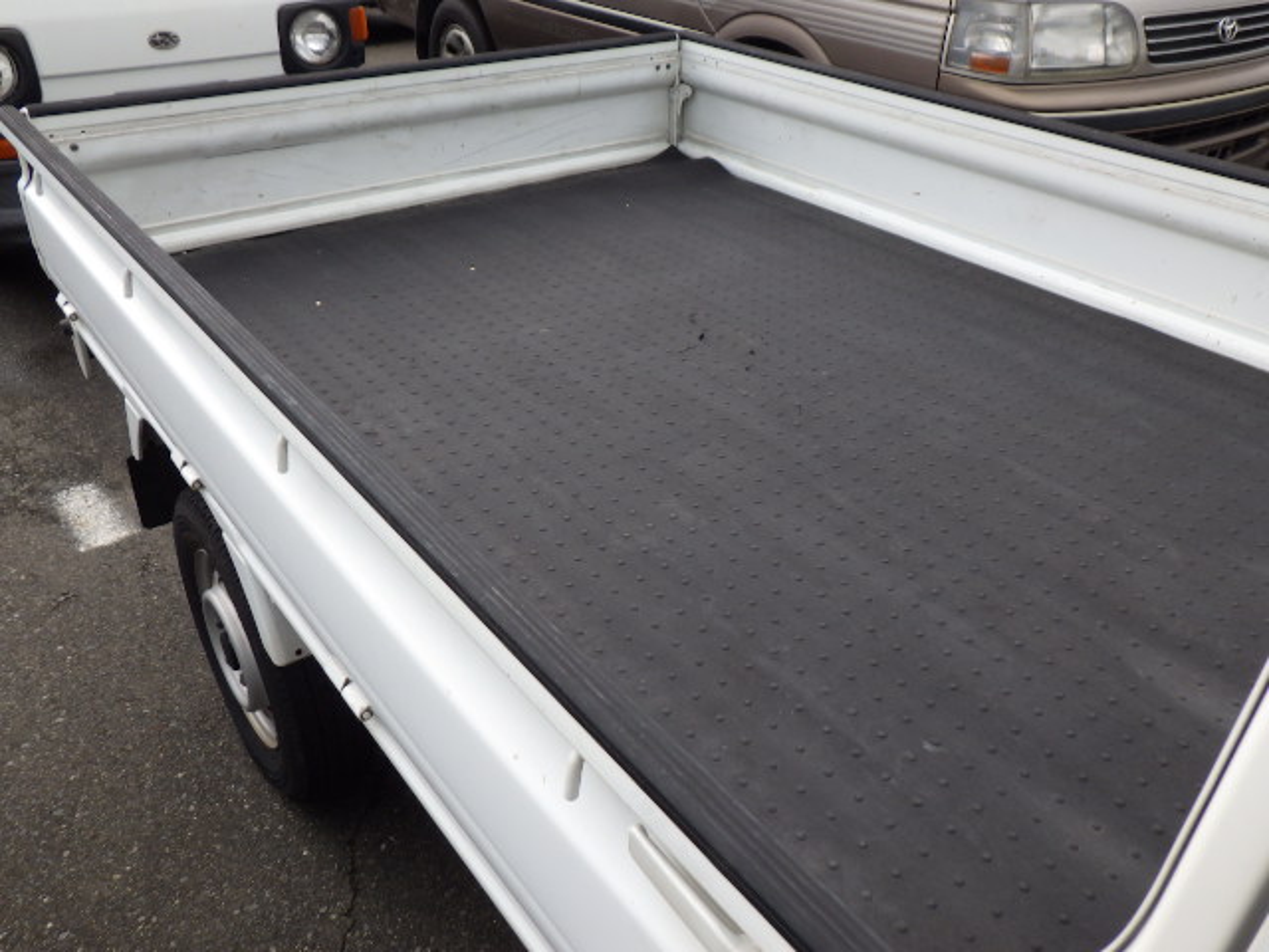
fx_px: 1026
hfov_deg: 63.4
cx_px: 634
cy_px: 476
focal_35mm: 28
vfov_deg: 49.7
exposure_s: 1/250
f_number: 4.2
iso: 125
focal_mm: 5
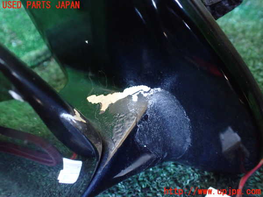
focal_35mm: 30
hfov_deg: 60.0
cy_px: 98
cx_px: 132
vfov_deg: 46.8
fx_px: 228
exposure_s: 1/30
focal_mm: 5.4
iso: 1000
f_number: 2.3
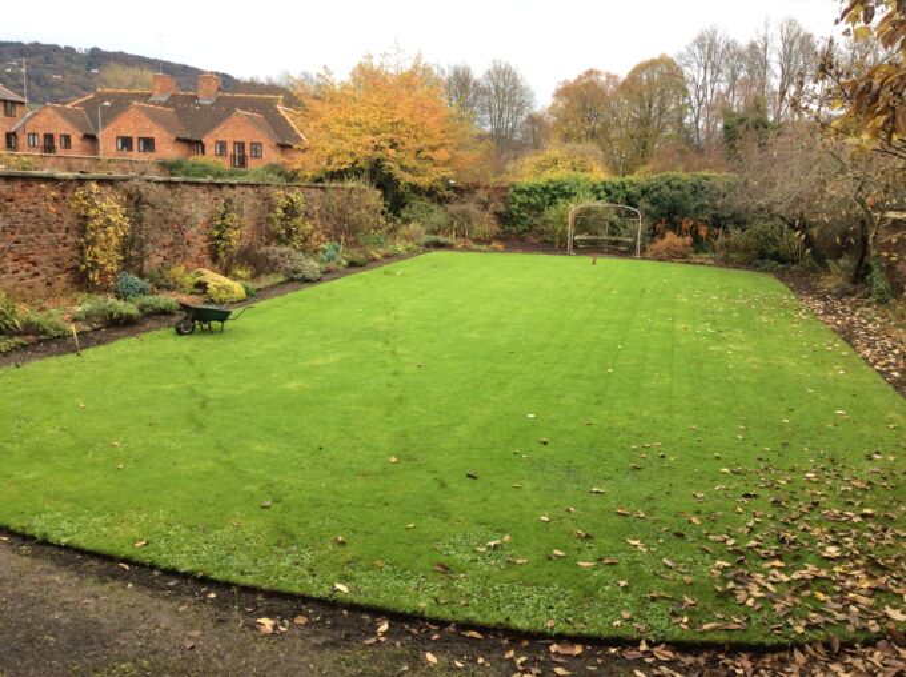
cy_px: 338
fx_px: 836
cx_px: 453
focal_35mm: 32
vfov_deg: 44.1
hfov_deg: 56.9
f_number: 2.4
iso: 50
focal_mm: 3.3
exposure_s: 1/100
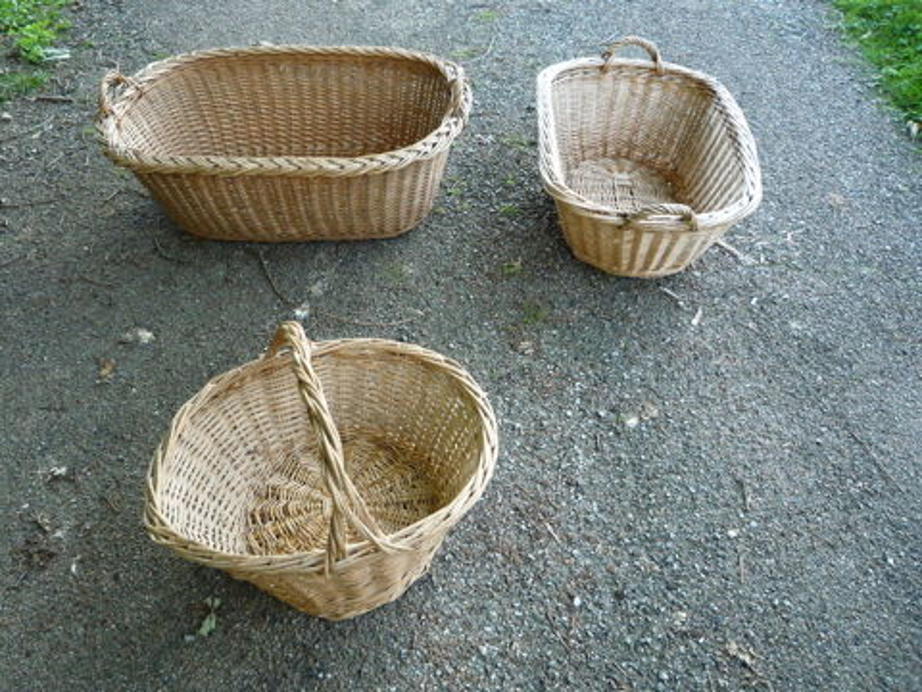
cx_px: 461
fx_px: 799
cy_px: 346
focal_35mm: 30
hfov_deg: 60.0
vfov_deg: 46.8
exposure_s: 1/30
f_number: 3.3
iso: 200
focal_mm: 5.2
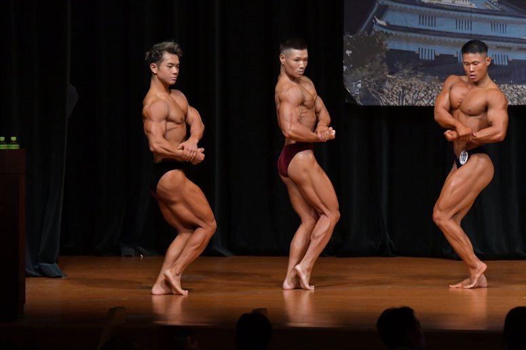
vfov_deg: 5.4
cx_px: 263
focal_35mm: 255
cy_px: 175
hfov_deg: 8.1
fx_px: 3724
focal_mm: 170
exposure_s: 1/400
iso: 5000
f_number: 5.6
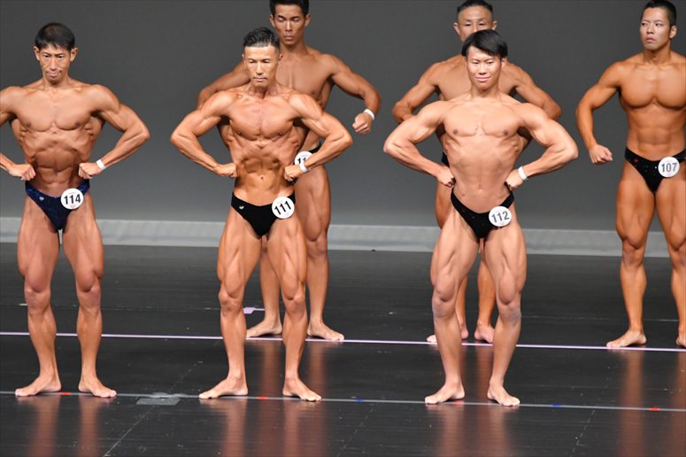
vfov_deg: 4.0
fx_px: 6571
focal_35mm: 345
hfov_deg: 6.0
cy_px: 228
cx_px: 343
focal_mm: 230
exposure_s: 1/400
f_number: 5.6
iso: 5000
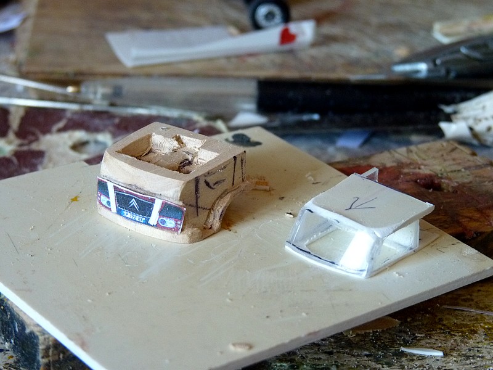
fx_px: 1738
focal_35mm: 122
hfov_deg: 16.1
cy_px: 185
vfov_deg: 12.1
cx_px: 246
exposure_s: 1/25
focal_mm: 21.6
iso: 400
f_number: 3.6
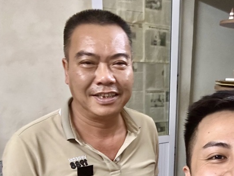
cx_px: 183
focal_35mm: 44
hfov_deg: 41.3
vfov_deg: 31.3
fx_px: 297
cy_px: 159
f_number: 1.9
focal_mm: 2.69
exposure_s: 1/25
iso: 400
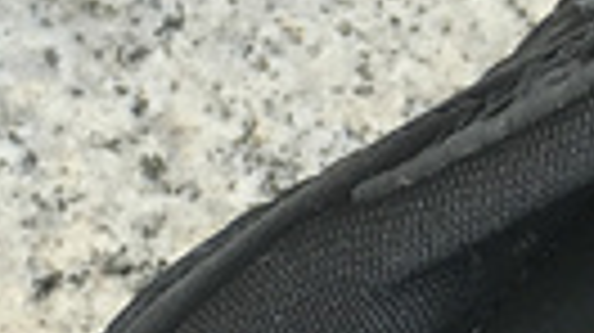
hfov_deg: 6.2
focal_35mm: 347
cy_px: 425
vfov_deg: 3.5
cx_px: -153
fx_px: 5461
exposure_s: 1/108
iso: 20
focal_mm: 6.6
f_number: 2.8
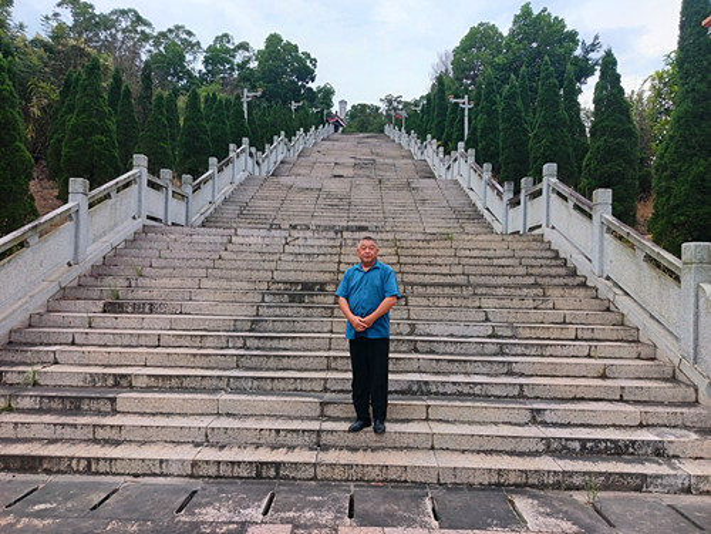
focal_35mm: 24
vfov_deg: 56.8
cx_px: 356
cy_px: 267
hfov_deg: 71.6
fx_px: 493
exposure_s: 1/137
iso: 100
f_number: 1.75
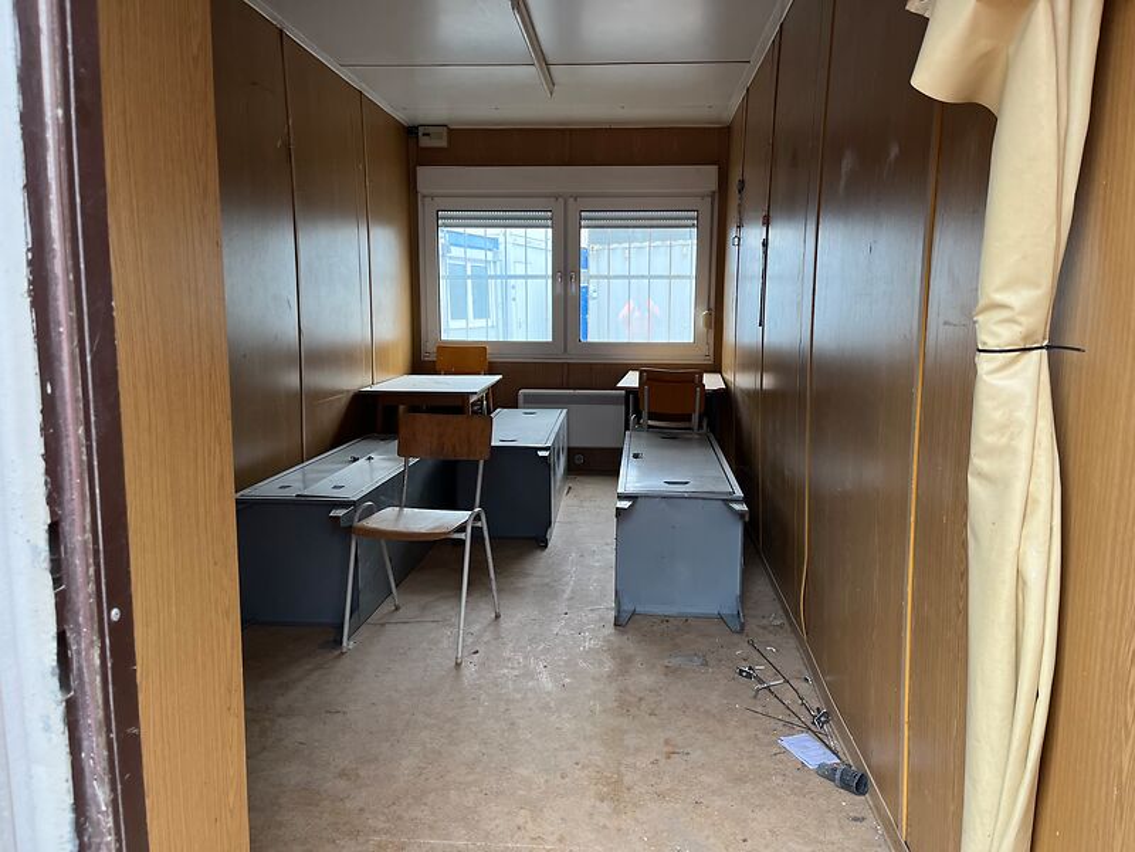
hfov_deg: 67.3
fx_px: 852
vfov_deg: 53.1
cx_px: 568
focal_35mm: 26
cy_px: 426
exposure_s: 1/121
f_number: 1.6
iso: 125
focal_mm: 5.1
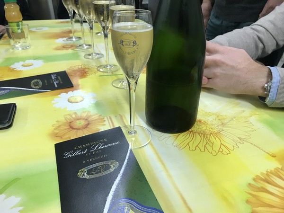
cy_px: 106
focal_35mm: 28
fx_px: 230
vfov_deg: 49.7
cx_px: 142
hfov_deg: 63.4
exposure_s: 1/25
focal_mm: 3.99
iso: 40
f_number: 1.8
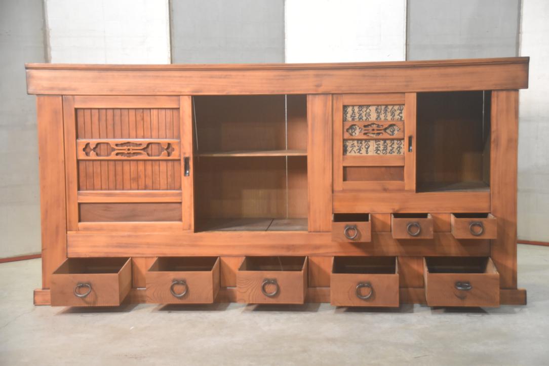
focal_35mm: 78
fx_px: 1190
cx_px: 274
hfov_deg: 26.0
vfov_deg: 17.5
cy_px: 183
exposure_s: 1/60
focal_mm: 52
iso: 2500
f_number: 4.8
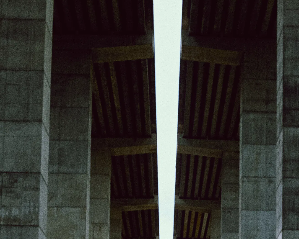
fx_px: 1150
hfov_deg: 14.8
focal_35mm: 130
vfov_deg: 11.7
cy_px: 257
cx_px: 177
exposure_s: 1/160
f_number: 5.6
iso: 50
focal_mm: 63
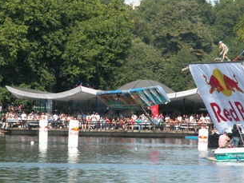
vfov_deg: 4.3
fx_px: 2461
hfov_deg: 5.7
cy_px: 73
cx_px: 127
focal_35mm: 349
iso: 100
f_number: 6.6
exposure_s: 1/221
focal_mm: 67.7
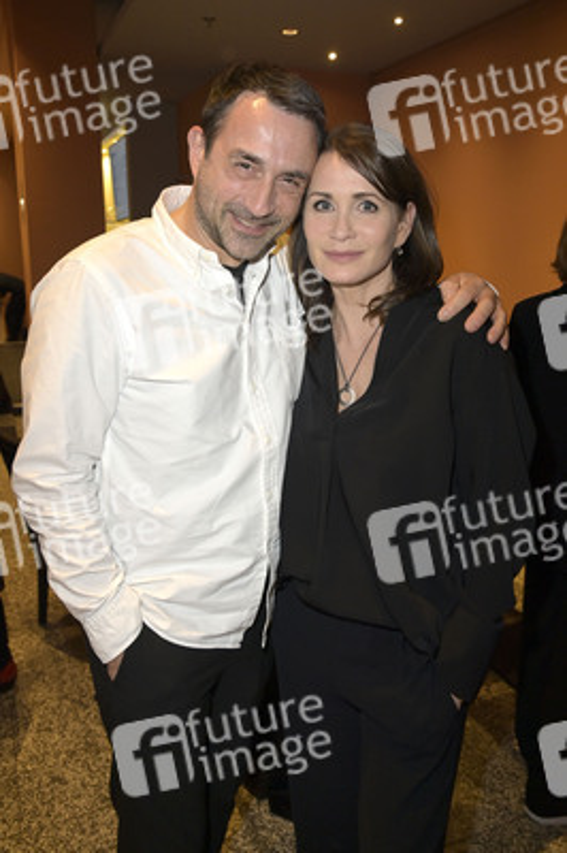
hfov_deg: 43.5
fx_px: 710
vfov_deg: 62.0
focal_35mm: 30
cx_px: 284
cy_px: 426
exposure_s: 1/80
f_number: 5.6
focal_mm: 30
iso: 2000
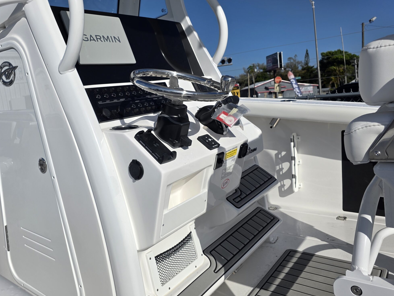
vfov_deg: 46.6
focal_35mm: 30
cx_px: 174
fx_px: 341
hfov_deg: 59.8
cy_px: 121
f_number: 1.7
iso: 32
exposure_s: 1/7944
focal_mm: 6.3
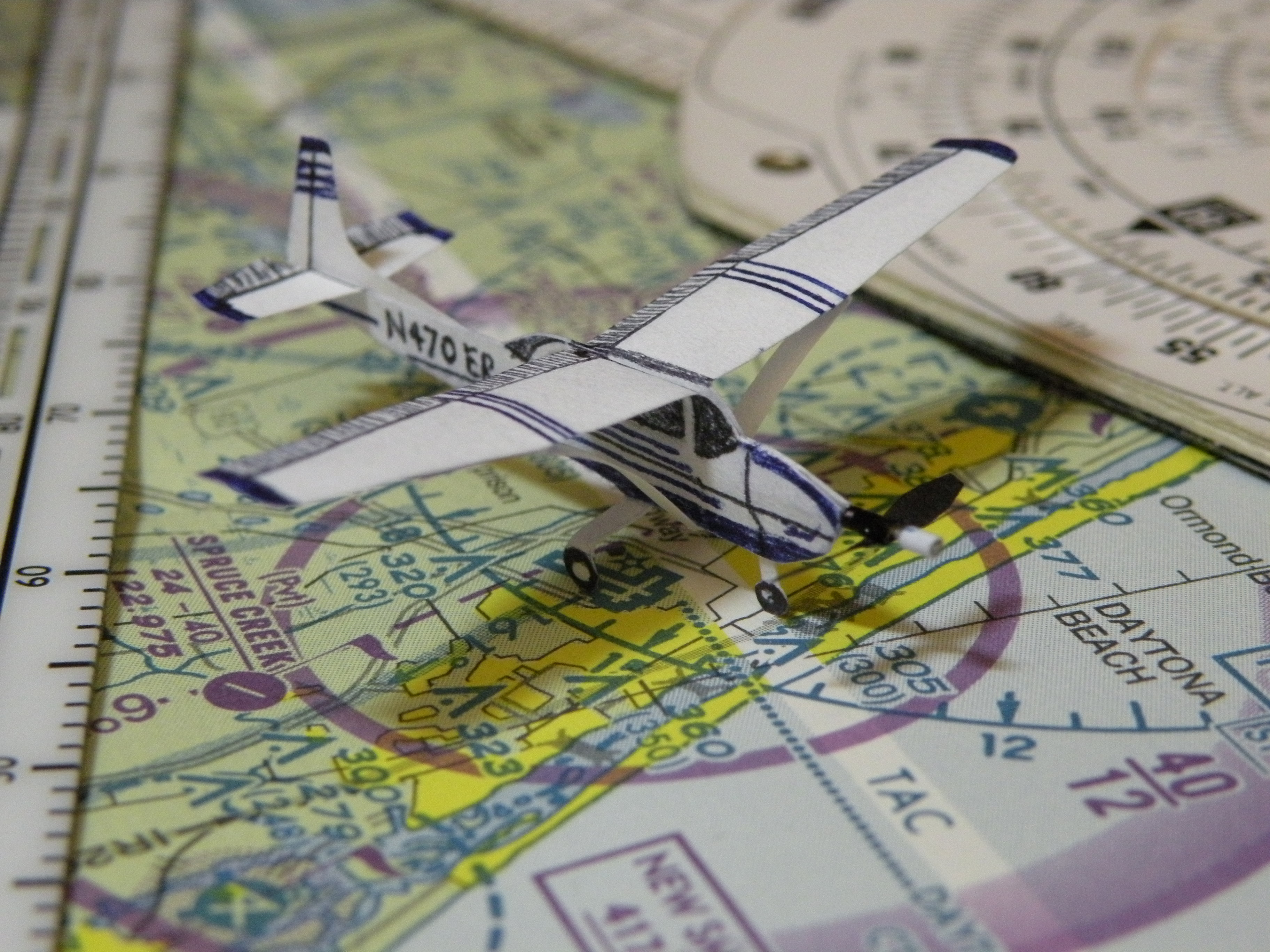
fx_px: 3082
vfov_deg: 17.6
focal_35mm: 84
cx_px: 635
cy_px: 476
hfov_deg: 23.3
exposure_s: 1/25.7
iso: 400
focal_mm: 14.9
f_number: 4
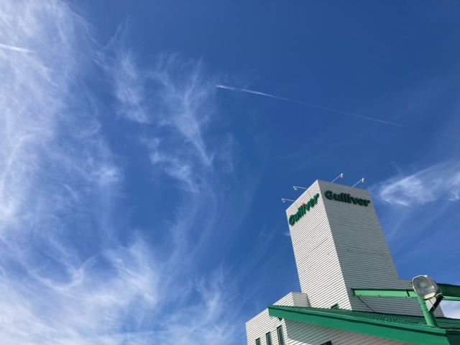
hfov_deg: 63.4
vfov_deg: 49.7
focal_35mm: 28
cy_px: 172
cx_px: 230
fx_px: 372
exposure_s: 1/2525
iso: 20
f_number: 1.8
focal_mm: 3.99
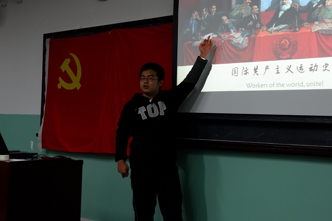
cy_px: 110
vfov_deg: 26.5
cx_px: 166
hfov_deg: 38.9
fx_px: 470
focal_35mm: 51
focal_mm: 34
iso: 800
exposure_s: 1/45
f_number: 5
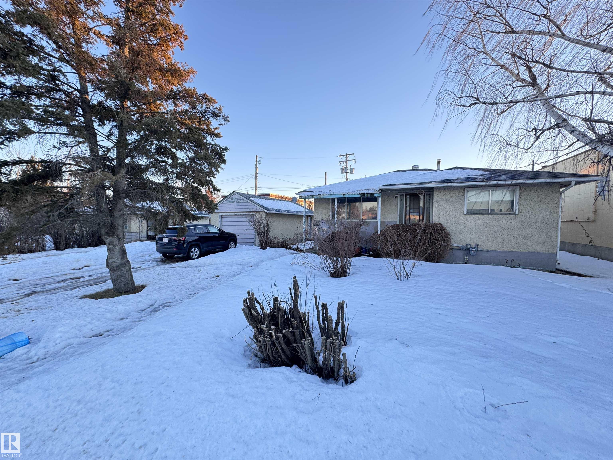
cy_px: 230
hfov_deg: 102.1
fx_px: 248
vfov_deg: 85.7
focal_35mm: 14
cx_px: 306
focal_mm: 2.22
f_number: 2.2
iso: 100
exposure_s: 1/99
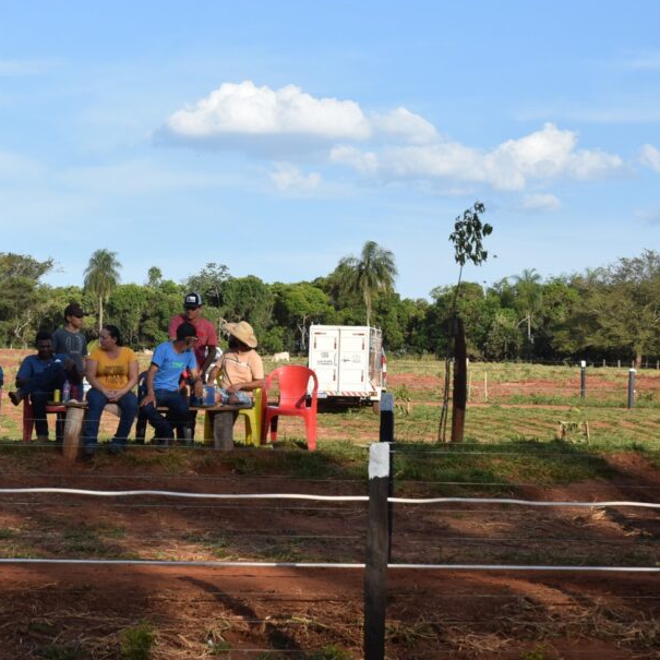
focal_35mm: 95
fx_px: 2049
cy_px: 343
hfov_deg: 18.2
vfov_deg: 18.3
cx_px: 152
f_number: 11
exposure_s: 1/500
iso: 400
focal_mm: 44
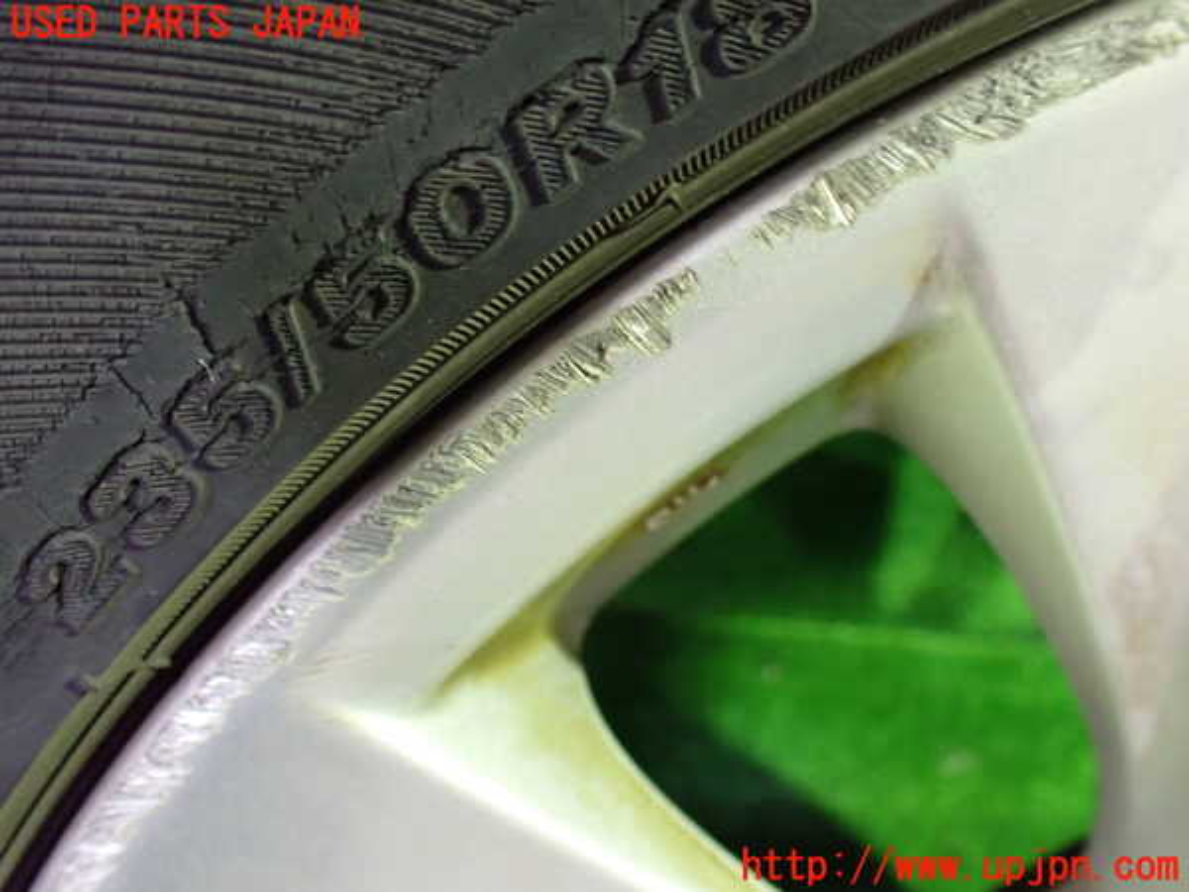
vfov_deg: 46.8
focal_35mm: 30
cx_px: 594
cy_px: 446
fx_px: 1030
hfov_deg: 60.0
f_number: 2.3
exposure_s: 1/30
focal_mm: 5.4
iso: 1250
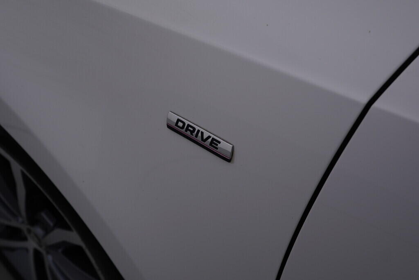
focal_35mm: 36
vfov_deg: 36.9
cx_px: 210
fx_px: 419
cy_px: 140
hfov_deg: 53.1
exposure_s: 1/160
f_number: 5.6
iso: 125
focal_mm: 24
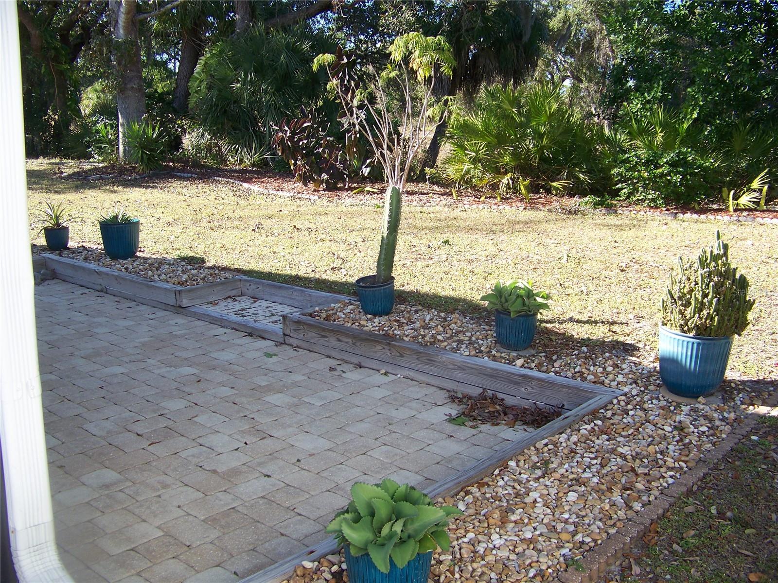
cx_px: 389
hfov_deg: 51.4
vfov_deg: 39.7
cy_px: 292
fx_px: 809
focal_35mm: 36
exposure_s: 1/200
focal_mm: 5.85
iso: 64
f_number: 2.8
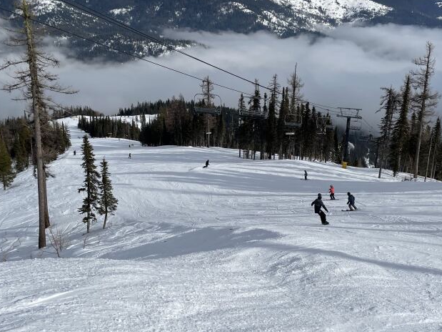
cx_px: 220
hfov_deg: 43.9
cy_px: 154
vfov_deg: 33.6
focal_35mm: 43
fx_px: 549
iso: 32
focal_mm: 4.2
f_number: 1.6
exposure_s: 1/10753
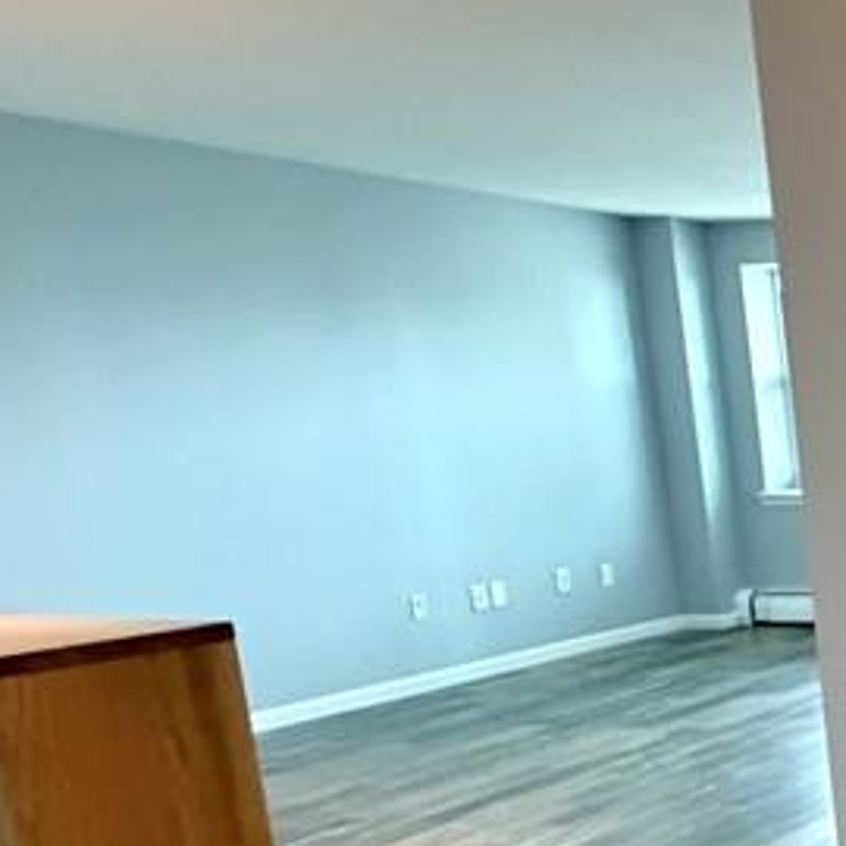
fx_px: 1300
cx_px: 1473
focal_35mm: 47
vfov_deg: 35.2
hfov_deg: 22.8
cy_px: 639
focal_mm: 2.22
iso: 800
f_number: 2.2
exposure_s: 1/60
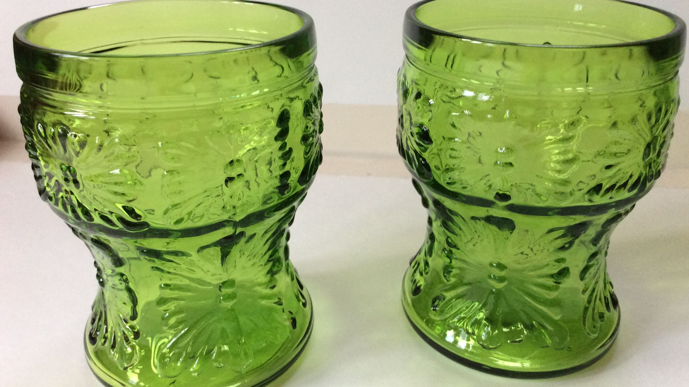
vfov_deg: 33.7
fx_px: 639
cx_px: 346
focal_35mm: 35
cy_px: 163
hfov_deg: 56.6
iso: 64
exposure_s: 1/25
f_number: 2.4
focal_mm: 3.3
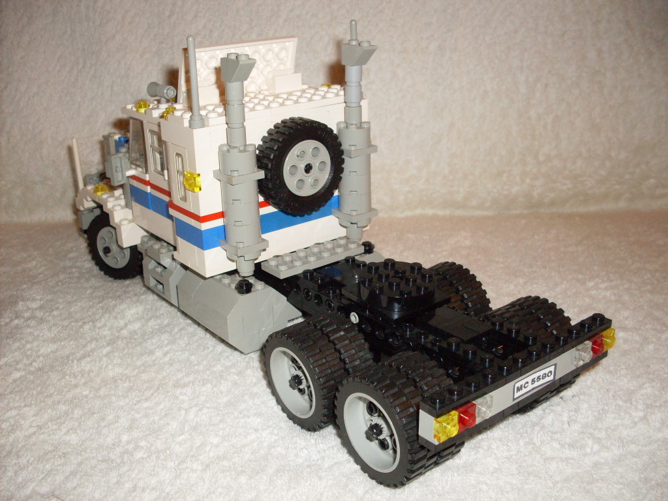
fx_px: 733
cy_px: 250
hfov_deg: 49.0
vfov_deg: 37.7
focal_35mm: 38
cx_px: 334
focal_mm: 6.3
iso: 100
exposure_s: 1/45
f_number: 2.8
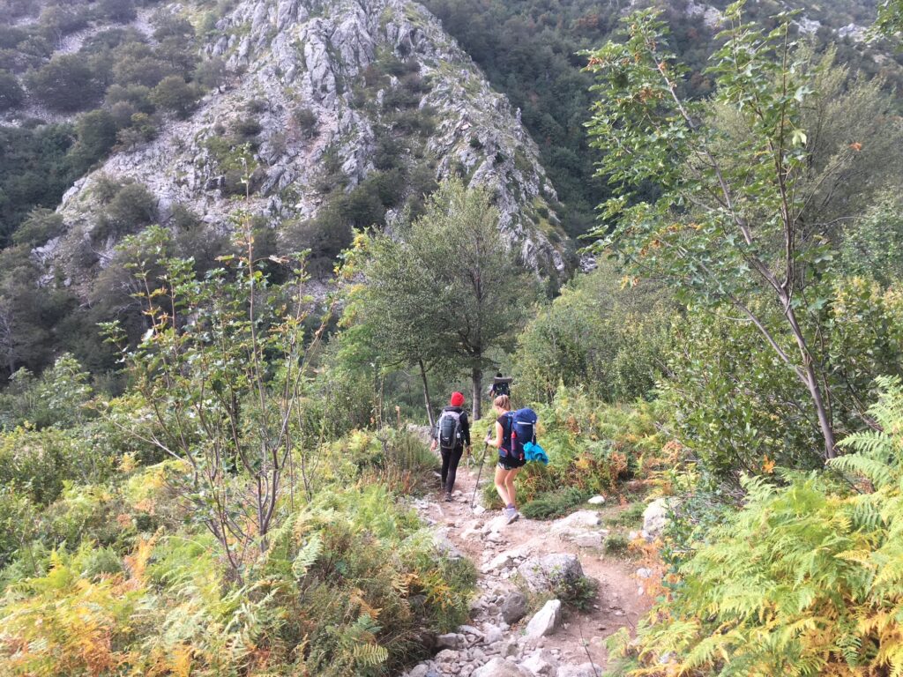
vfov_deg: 48.2
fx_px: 756
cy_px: 338
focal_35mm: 29
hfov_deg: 61.7
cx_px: 452
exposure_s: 1/127
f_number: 2.2
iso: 25
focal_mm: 4.15
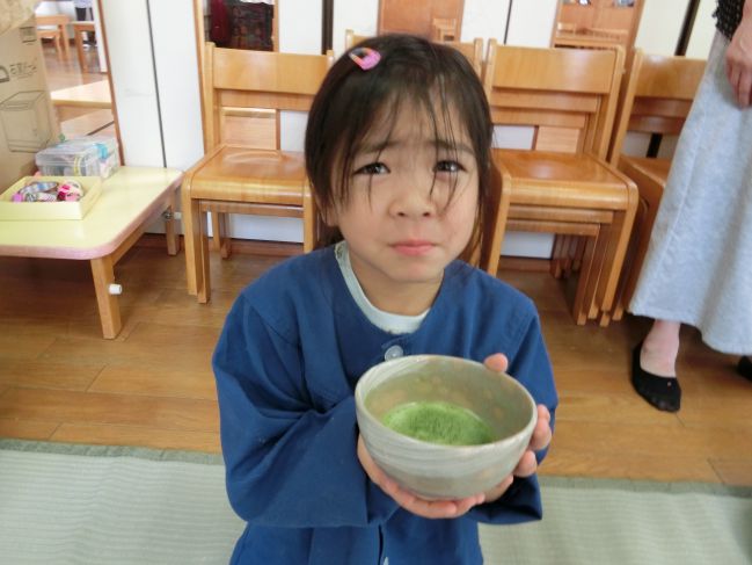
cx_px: 376
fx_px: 543
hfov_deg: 69.4
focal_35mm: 25
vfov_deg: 54.9
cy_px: 282
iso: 400
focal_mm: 4.5
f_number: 3.5
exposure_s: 1/25
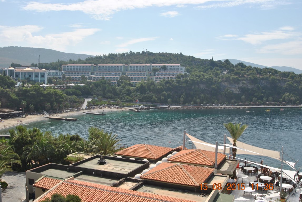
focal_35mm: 36
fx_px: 302
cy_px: 101
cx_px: 151
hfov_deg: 53.1
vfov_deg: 37.0
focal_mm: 24
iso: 100
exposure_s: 1/200
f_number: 10
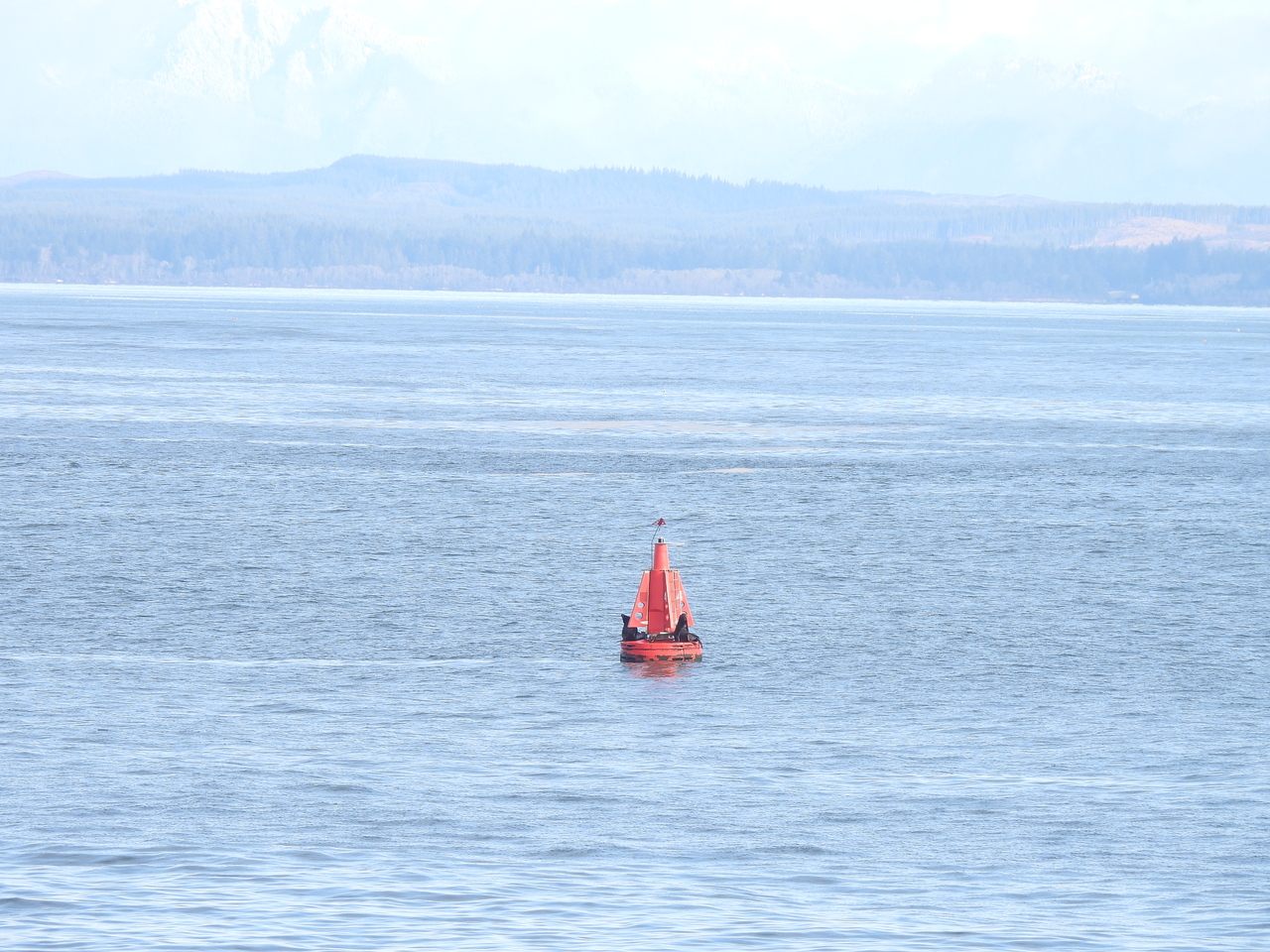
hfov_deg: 4.4
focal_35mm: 450
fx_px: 16510
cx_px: 635
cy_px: 476
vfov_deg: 3.3
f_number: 5
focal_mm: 80.3
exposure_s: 1/250
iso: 125
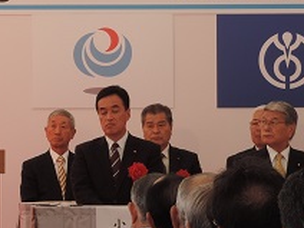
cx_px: -92
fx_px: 3855
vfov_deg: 3.4
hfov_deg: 4.5
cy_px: 119
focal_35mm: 439
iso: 80
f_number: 4.4
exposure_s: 1/125
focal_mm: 27.6
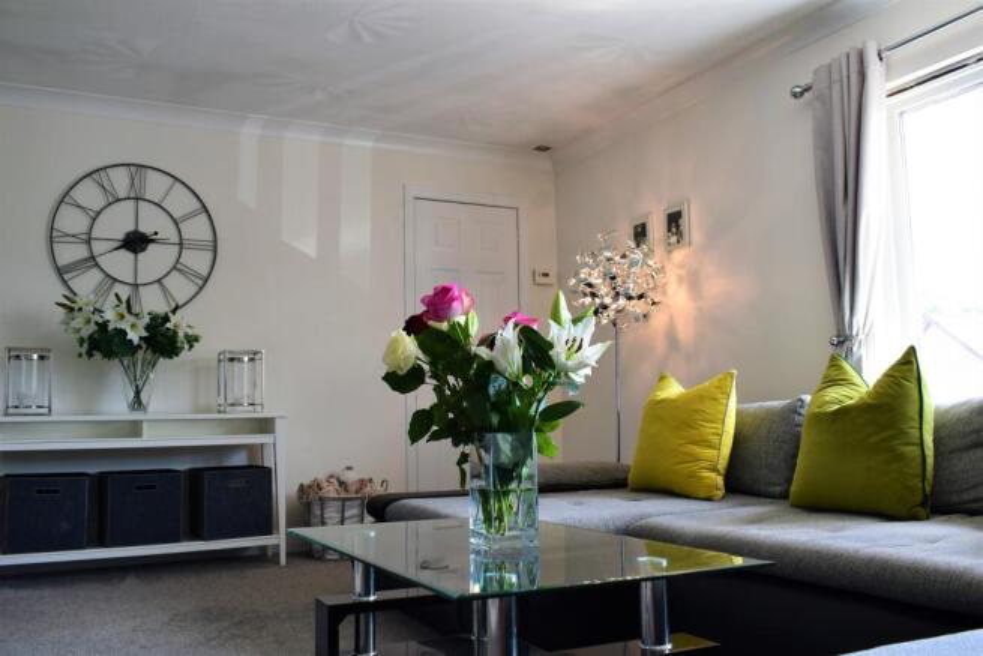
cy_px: 328
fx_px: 901
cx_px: 492
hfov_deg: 57.2
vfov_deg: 40.0
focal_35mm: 33
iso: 400
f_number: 8
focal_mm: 22
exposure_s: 1/50
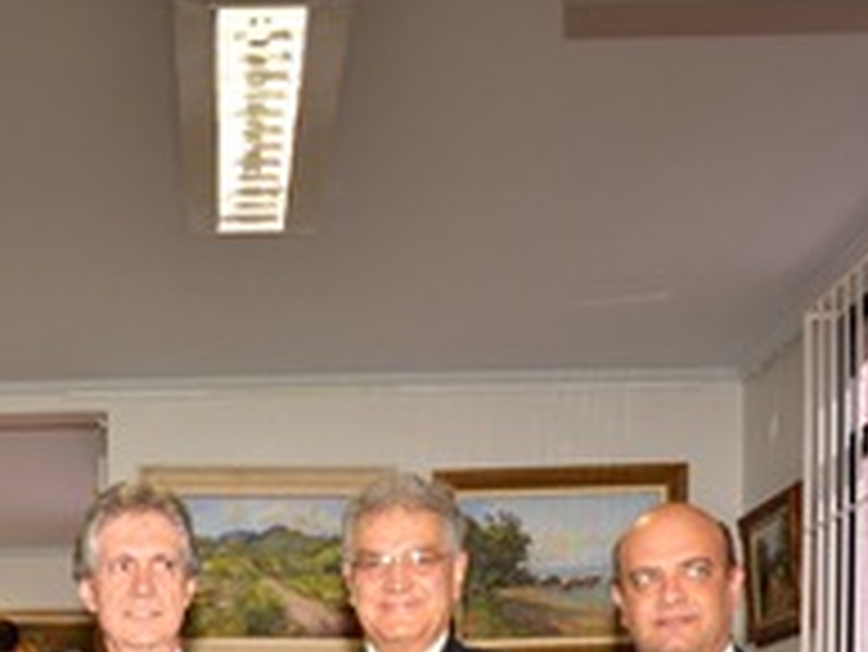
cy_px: 942
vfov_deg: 19.5
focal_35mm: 67
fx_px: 1681
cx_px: 126
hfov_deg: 28.1
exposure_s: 1/80
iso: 200
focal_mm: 21
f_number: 4
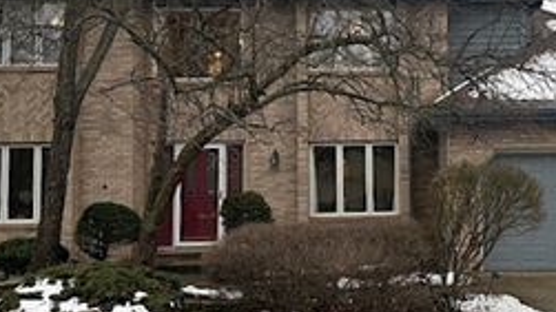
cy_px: 142
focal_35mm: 52
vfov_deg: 23.0
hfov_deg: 38.8
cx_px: 419
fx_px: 766
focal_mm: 6.86
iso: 80
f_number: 1.78
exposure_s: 1/521
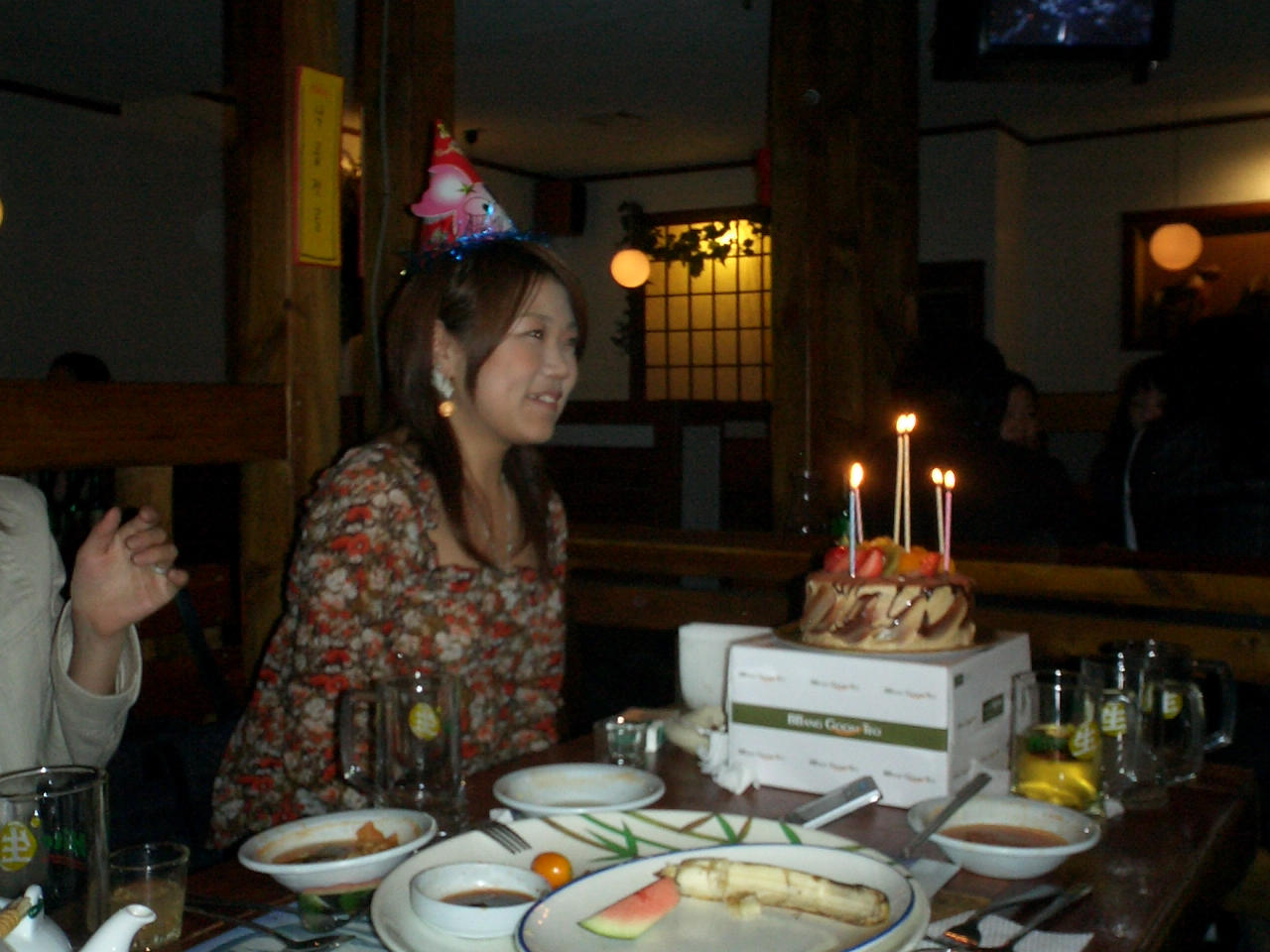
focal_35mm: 37
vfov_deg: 38.7
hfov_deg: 50.1
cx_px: 635
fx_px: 1357
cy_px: 476
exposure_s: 1/40
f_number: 3.5
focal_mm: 5.6
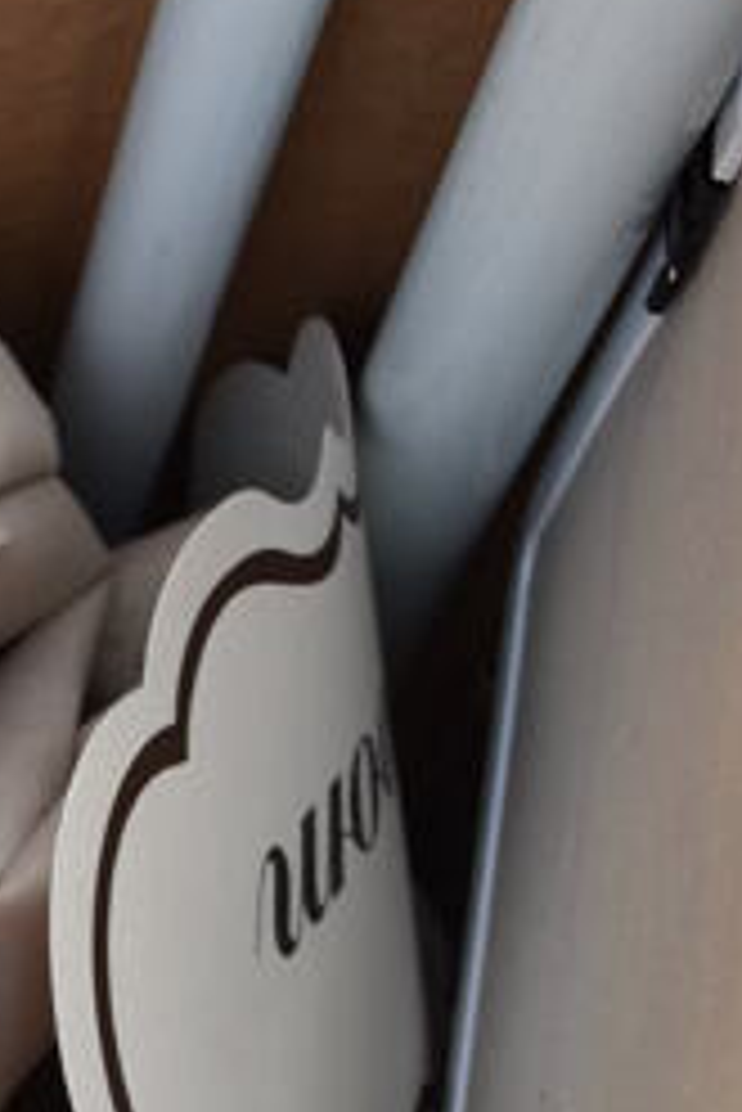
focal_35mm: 100
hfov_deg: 13.2
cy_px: 1411
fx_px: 3087
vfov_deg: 19.0
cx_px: -247
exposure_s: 1/125
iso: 280
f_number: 5.6
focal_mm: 18
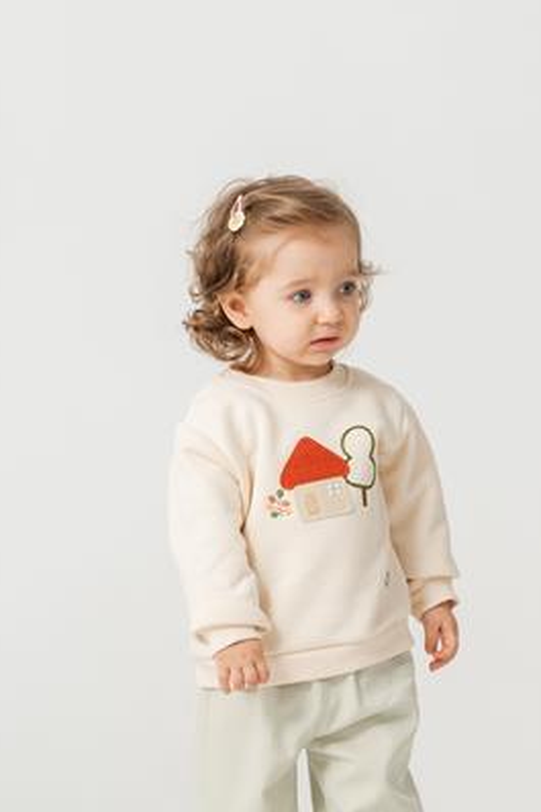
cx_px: 392
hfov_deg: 6.4
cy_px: 577
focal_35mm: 214
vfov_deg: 9.6
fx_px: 4828
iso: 160
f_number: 8
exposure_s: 1/160
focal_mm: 142
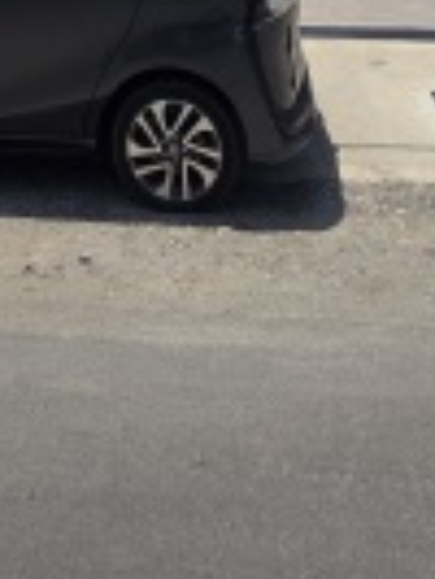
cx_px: 76
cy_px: -357
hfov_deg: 31.3
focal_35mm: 45
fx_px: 753
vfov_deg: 25.8
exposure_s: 1/3333
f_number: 1.9
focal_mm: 2.2
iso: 40
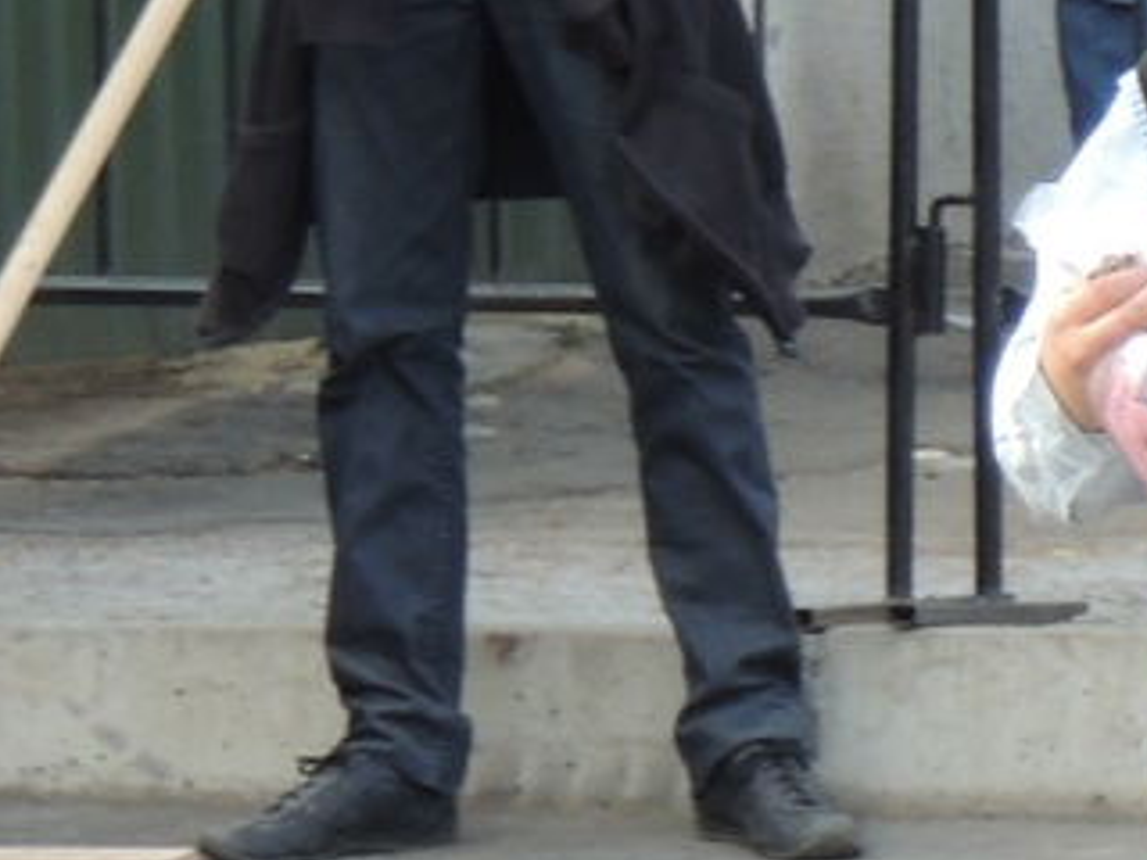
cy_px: 39
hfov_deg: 2.4
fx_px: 26806
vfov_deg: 1.8
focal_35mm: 809
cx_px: 2502
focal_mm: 33
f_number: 4.6
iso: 180
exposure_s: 1/125
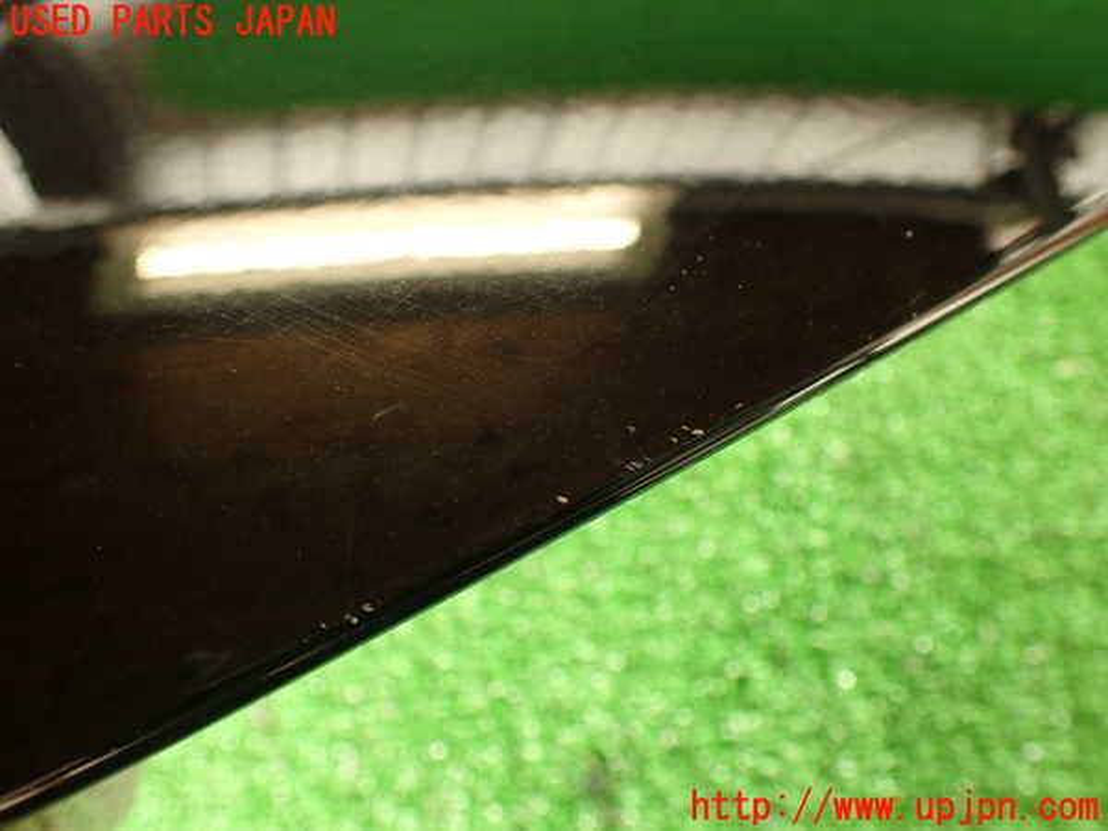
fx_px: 960
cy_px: 416
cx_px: 554
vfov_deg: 46.8
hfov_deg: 60.0
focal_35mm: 30
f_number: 2.3
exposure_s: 1/40
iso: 200
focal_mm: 5.4
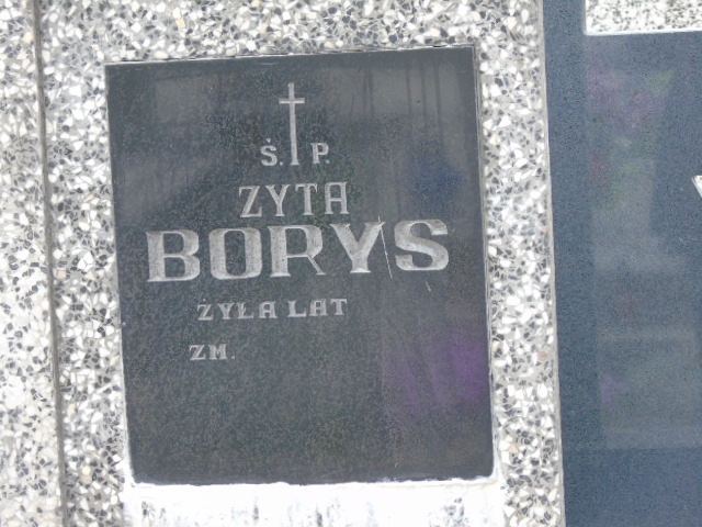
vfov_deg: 8.0
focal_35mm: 186
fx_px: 3772
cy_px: 264
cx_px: 351
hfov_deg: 10.6
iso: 400
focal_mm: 33
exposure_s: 1/100
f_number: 5
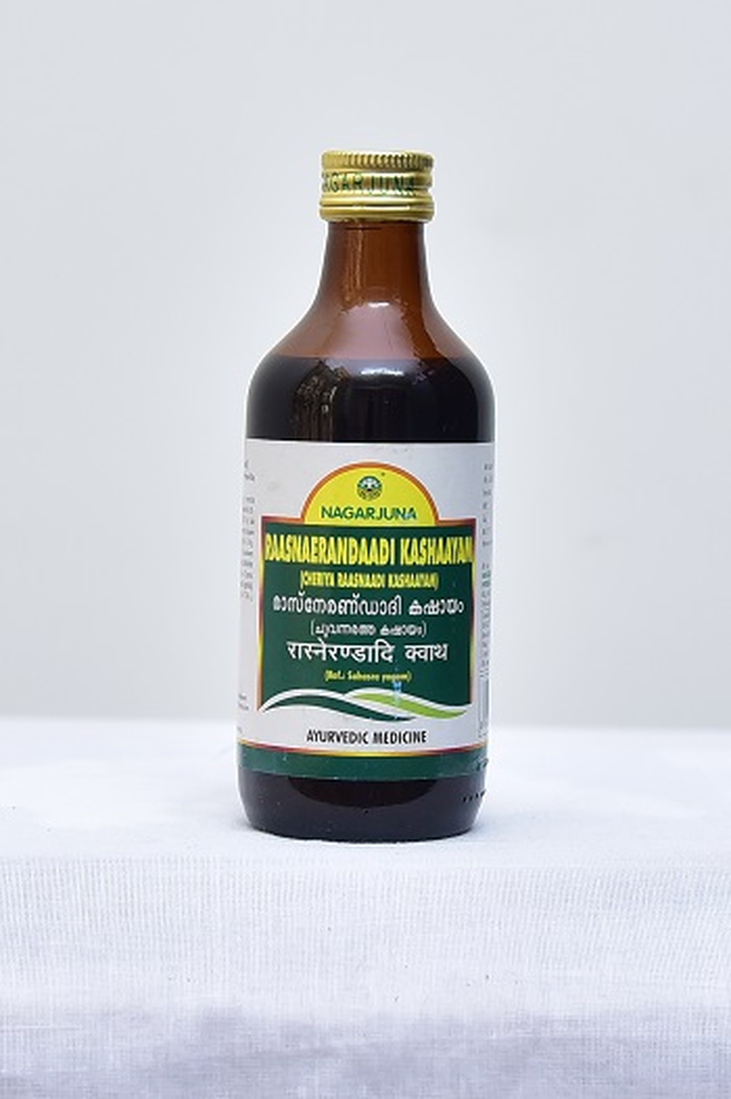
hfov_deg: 33.4
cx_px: 366
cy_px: 550
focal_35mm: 40
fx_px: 1220
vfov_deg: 48.5
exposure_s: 1/80
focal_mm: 40
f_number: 4
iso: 1250
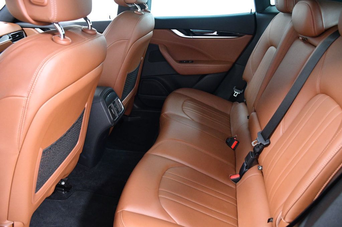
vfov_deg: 47.9
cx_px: 171
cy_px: 114
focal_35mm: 27
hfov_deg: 67.4
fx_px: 256
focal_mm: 18
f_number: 3.5
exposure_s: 1/60
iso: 2500
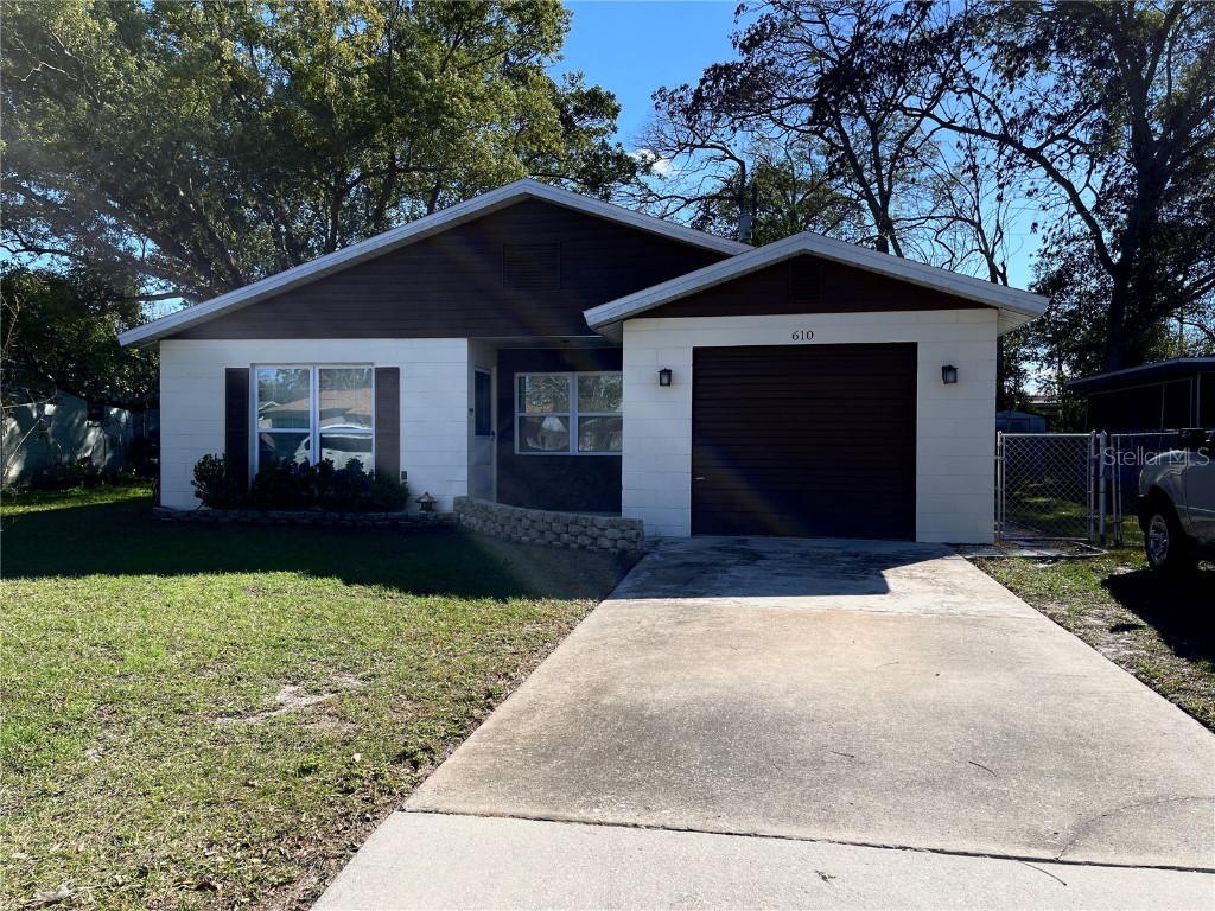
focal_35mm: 25
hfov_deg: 69.4
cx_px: 608
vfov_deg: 54.9
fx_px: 877
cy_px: 456
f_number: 1.6
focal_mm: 5.1
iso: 32
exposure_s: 1/2165
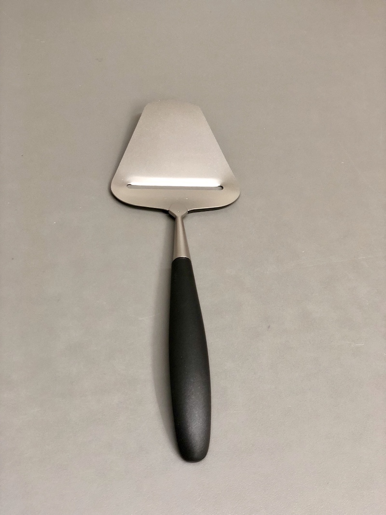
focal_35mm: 52
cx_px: 193
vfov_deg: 36.8
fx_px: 773
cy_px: 258
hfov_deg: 28.0
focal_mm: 6
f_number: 2.4
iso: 80
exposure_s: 1/33
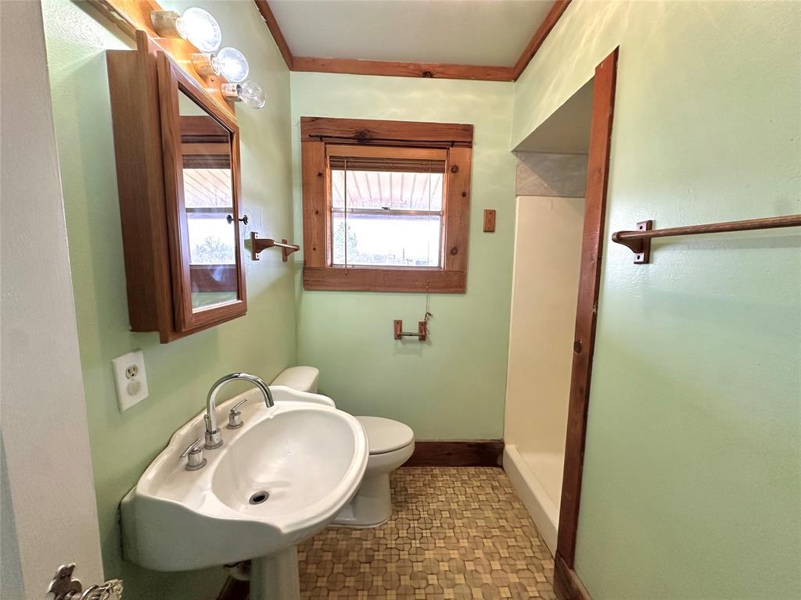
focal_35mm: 14
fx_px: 324
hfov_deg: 102.1
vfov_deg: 85.7
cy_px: 300
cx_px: 400
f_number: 2.2
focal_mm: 2.22
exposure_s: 1/120
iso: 250
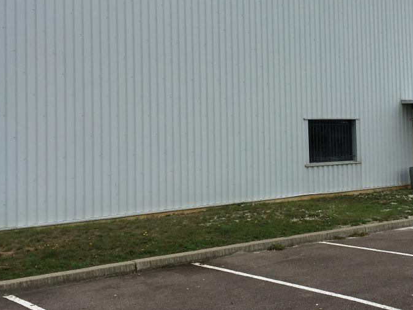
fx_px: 656
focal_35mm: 55
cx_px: 333
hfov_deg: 33.9
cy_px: 102
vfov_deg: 26.4
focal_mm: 4.15
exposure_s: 1/699
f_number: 2.2
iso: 25
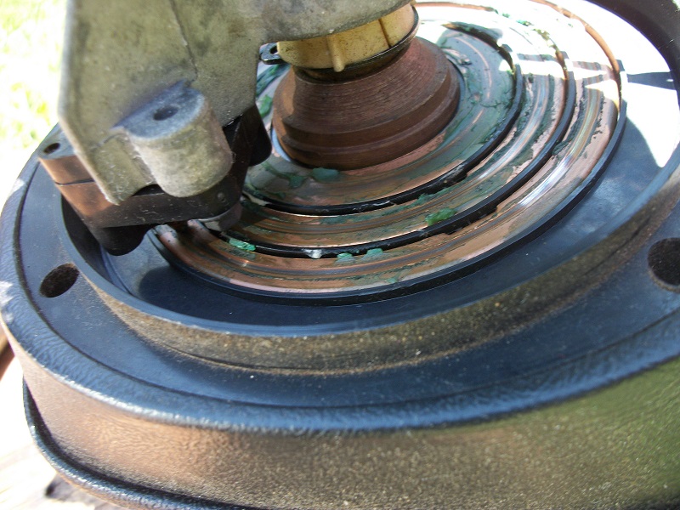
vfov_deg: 44.2
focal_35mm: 32
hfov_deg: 56.8
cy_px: 255
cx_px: 340
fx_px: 629
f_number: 2.9
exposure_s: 1/80
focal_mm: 5.7
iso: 80
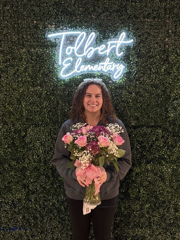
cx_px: 90
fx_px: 361
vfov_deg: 36.8
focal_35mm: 52
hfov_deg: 28.0
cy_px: 120
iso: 250
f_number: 1.6
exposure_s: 1/40
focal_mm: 5.96
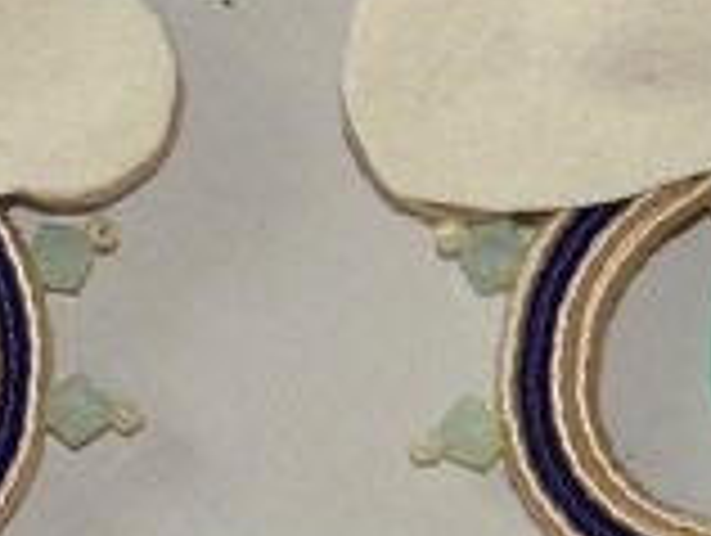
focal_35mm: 330
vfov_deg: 4.5
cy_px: -54
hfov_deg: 6.0
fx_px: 6788
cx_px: 248
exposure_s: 1/60
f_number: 4.4
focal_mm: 15.6
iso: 200
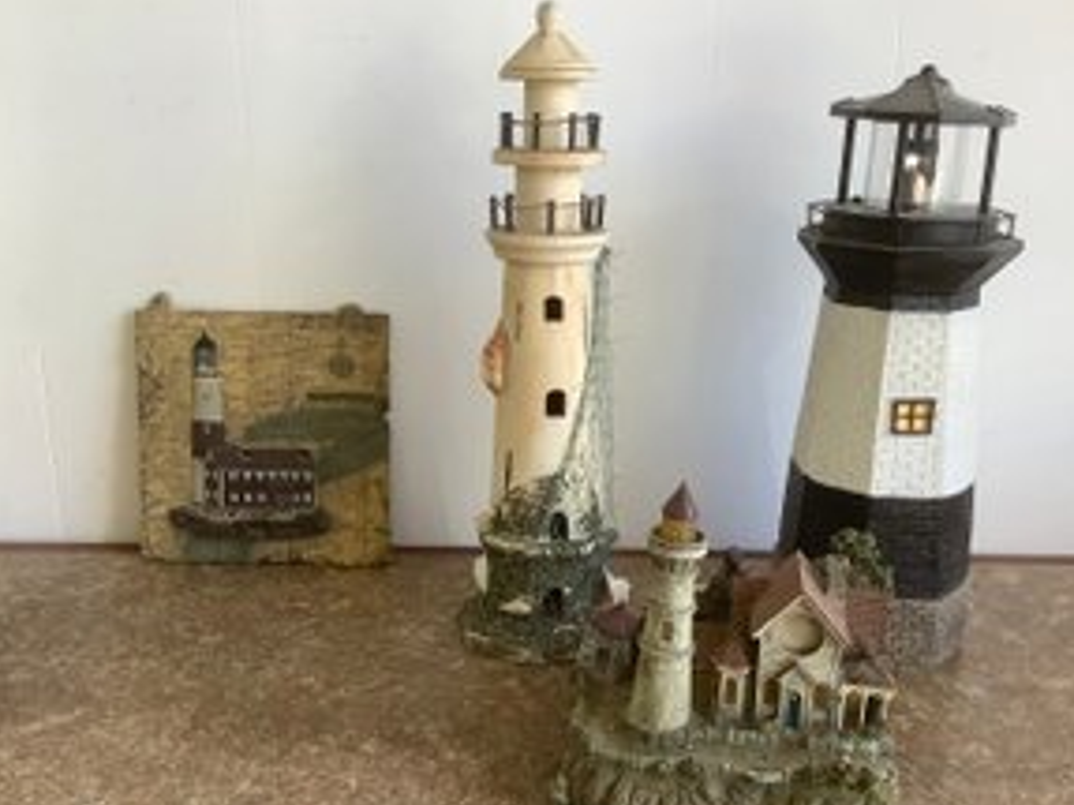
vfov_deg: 38.6
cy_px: 436
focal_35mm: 37
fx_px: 1147
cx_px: 537
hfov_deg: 50.2
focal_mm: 3.3
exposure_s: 1/120
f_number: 2.4
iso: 80
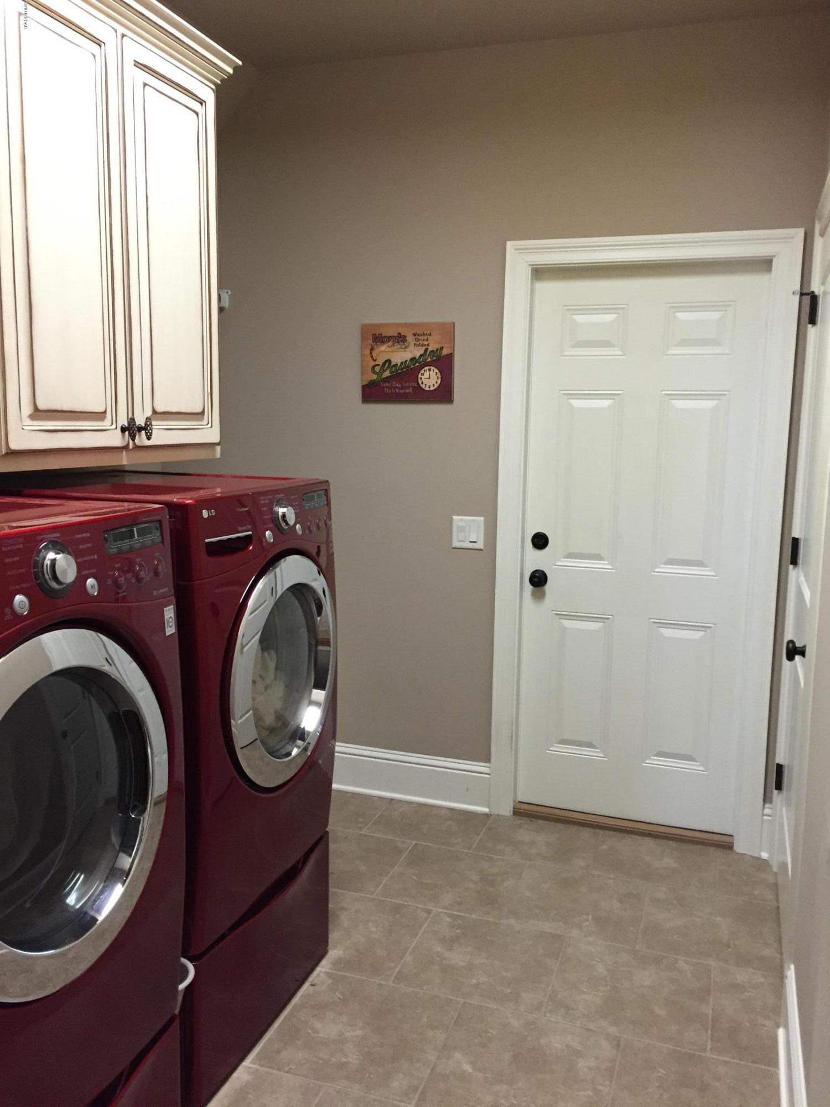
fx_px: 927
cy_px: 554
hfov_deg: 48.2
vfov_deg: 61.7
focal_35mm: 29
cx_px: 415
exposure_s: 1/30
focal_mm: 4.15
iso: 160
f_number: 2.2
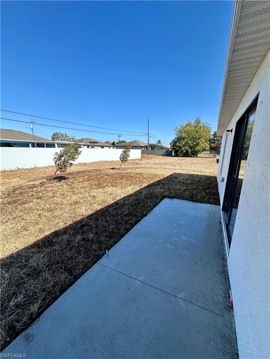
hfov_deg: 85.7
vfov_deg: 102.1
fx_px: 146
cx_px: 135
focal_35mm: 14
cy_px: 180
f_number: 2.2
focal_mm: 2.22
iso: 50
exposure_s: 1/1195
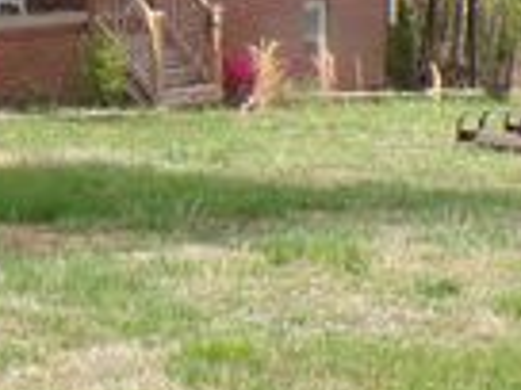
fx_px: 2318
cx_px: -80
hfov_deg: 12.6
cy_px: 59
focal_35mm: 154
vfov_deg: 9.6
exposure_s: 1/220
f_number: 5.1
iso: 100
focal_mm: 7.6
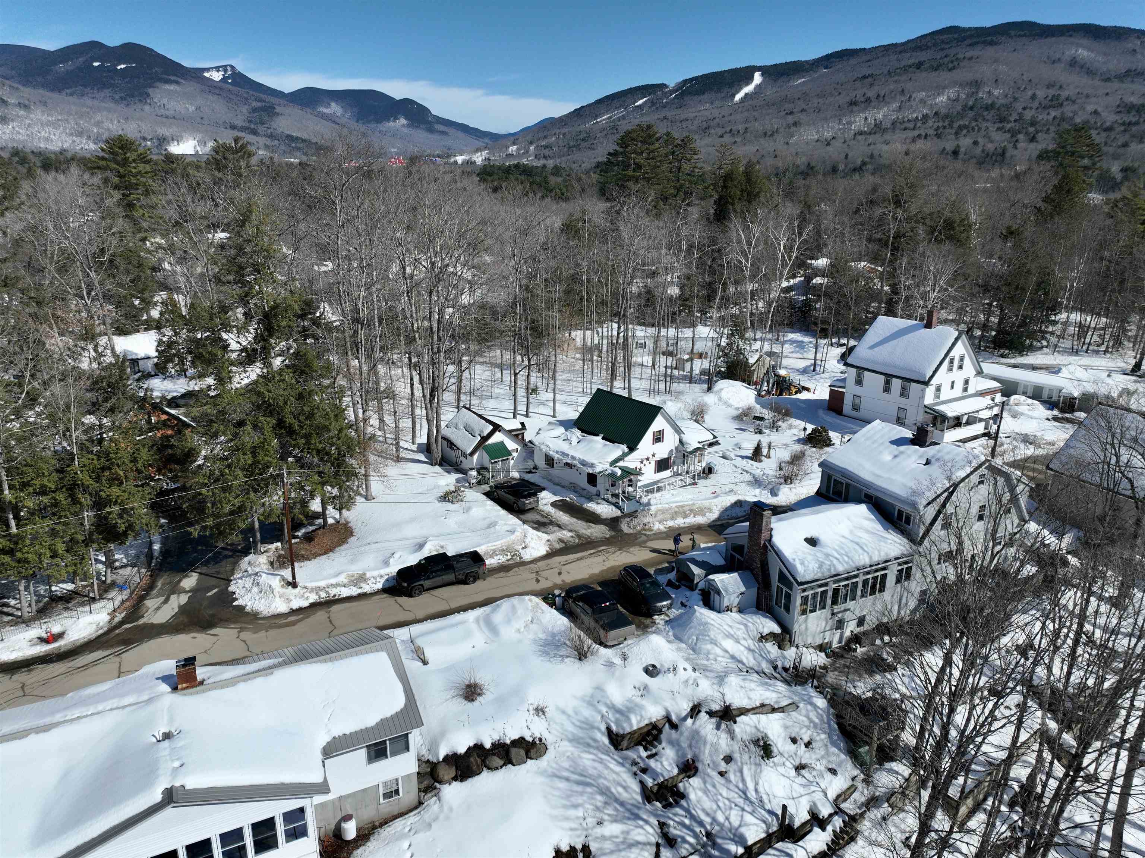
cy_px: 429
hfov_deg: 71.6
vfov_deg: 56.8
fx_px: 793
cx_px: 572
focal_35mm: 24
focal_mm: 12.29
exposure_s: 1/5000
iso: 110
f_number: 2.8
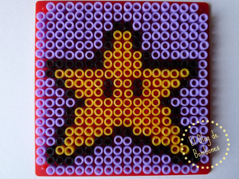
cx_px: 121
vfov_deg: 49.7
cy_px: 89
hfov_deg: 63.5
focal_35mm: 28
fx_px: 193
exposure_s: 1/50
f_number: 2.8
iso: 100
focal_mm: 4.8
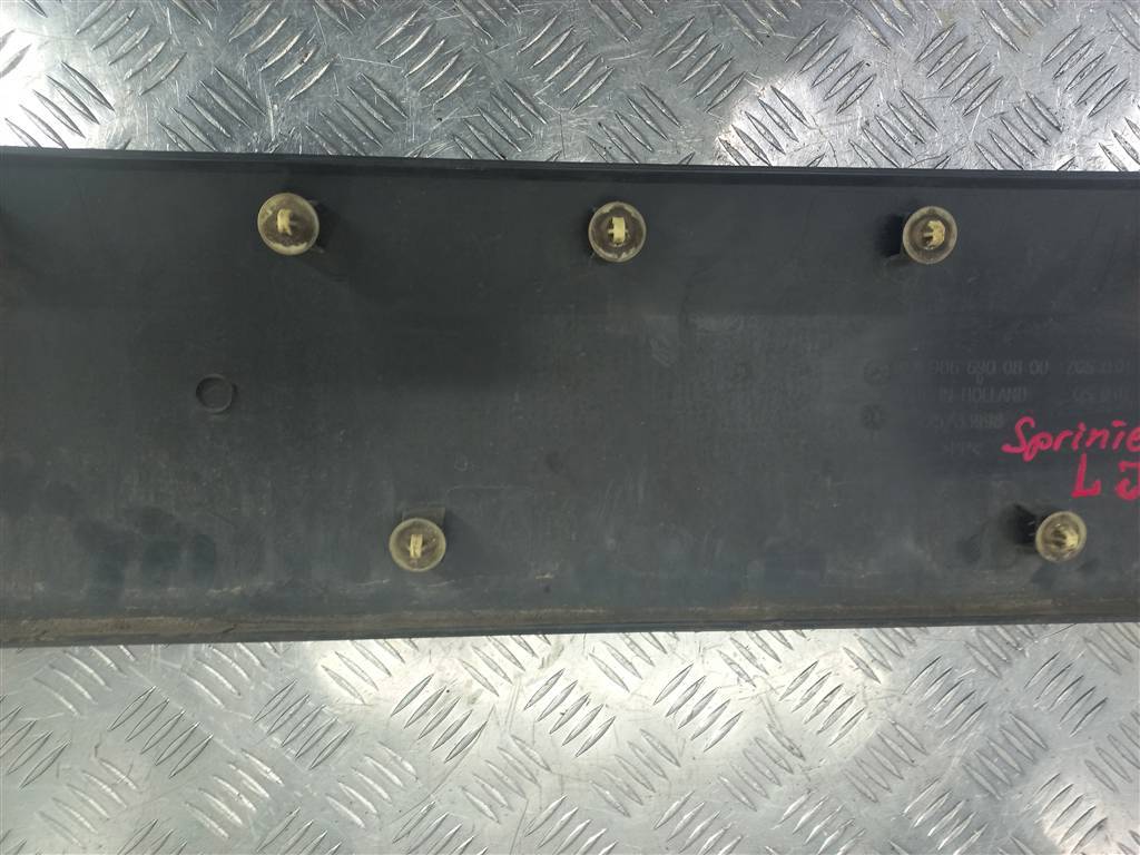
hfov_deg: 69.4
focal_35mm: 25
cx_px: 570
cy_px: 428
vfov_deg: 54.9
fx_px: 823
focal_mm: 4.6
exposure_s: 1/50
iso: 64
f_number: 1.8
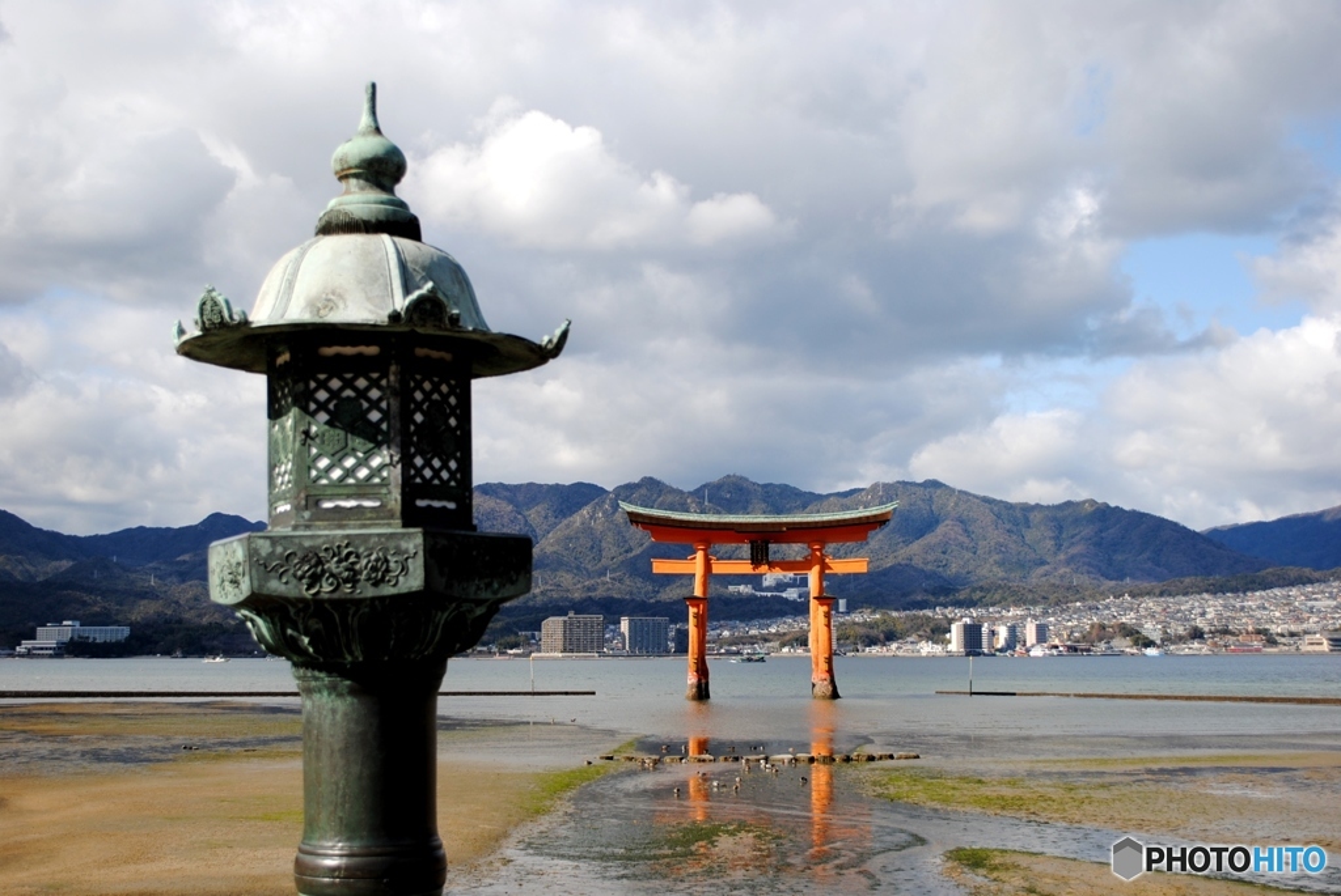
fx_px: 1790
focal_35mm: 48
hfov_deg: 41.1
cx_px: 670
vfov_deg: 28.1
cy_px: 448
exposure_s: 1/800
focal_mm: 32
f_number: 4.8
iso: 100
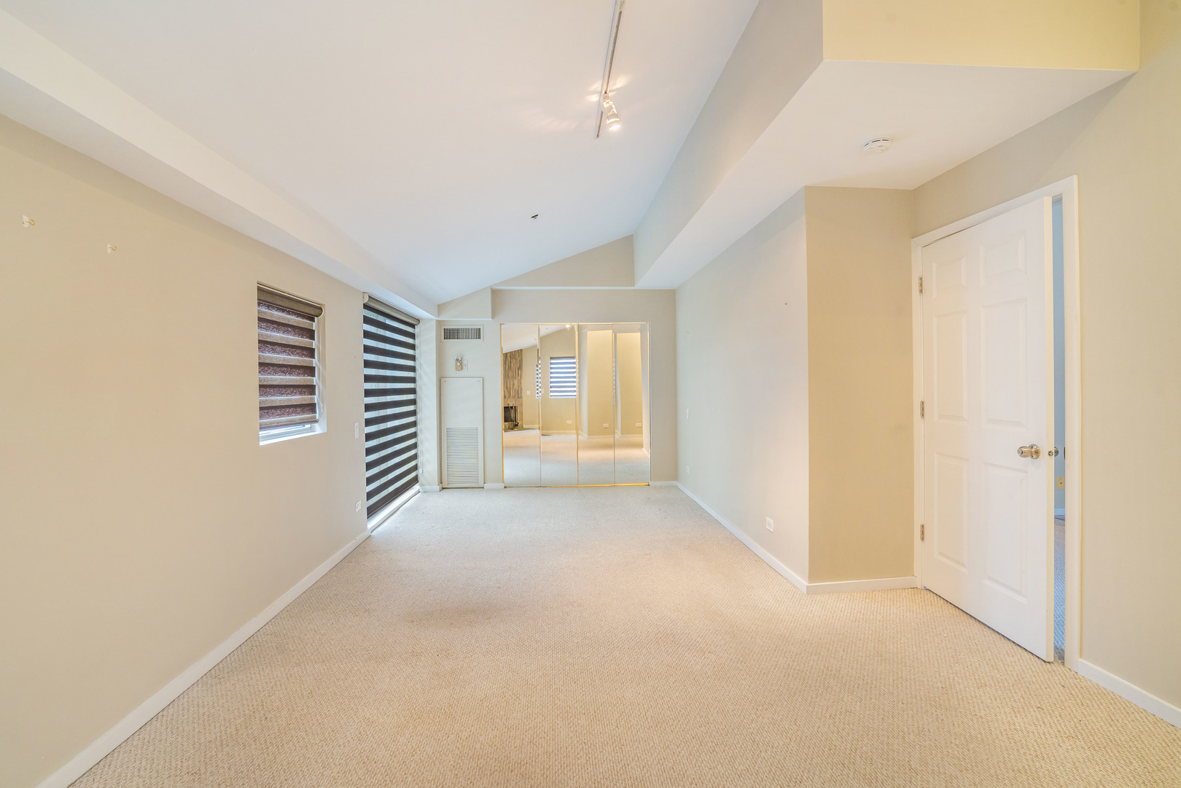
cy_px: 394
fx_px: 525
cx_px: 590
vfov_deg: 73.7
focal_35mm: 16
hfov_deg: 96.7
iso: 640
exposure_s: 1
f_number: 9
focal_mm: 16
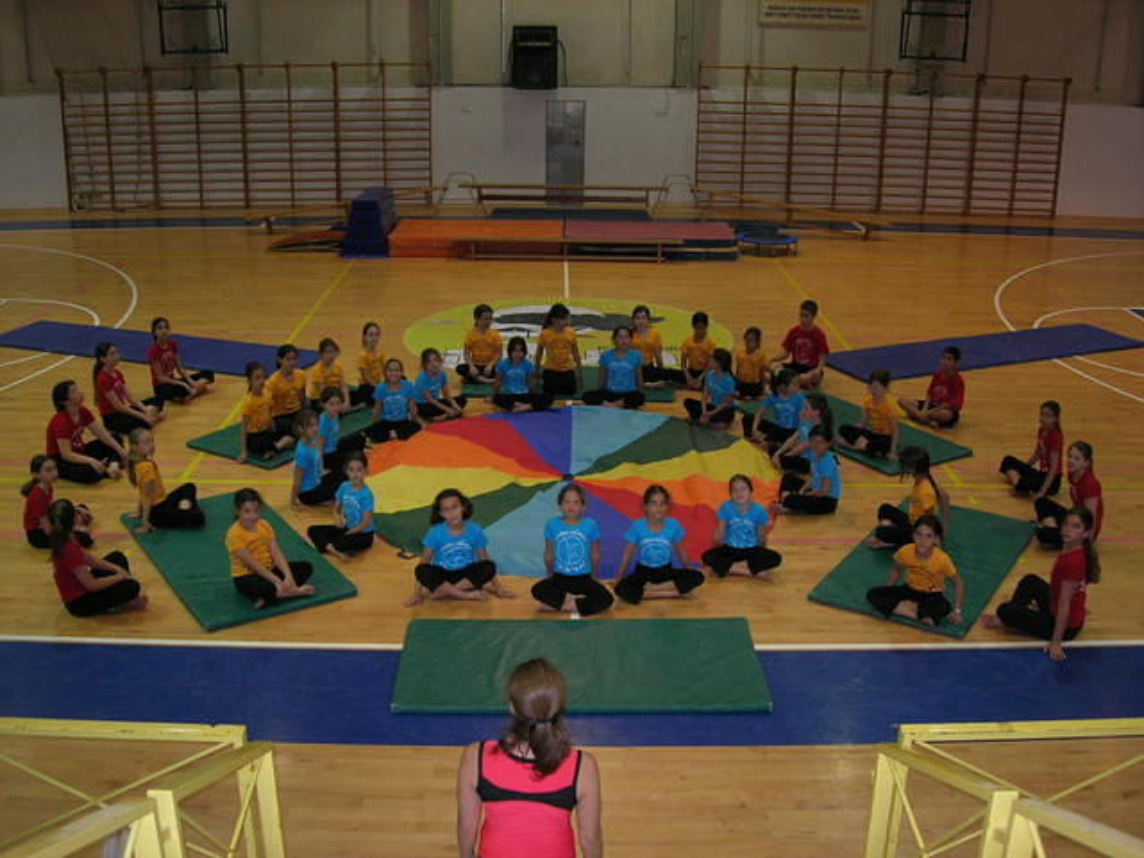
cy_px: 429
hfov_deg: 49.0
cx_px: 572
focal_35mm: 38
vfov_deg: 37.7
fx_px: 1256
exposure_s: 1/60.1
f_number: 2.8
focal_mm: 7.8
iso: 104
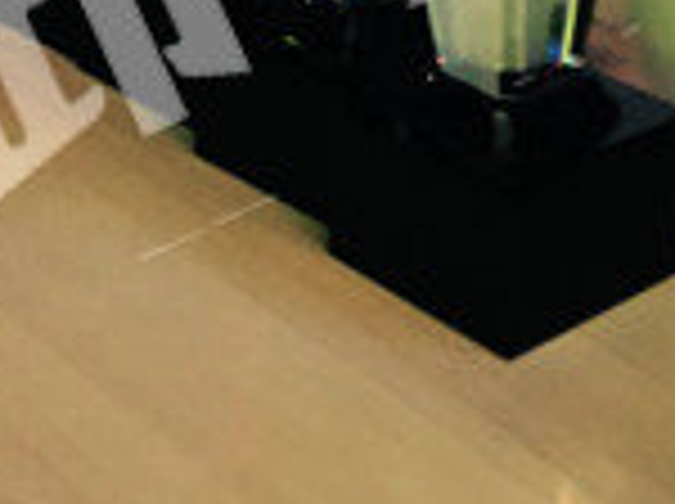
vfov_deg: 11.6
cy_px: -166
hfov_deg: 15.9
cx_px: 220
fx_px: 2414
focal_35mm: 124
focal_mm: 4.15
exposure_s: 1/4
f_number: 2.2
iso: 125
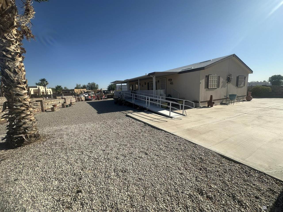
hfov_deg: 102.1
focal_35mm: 14
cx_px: 142
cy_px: 106
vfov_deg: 85.7
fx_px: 114
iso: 50
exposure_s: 1/2681
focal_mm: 2.22
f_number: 2.2
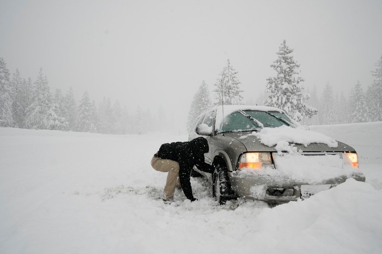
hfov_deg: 73.7
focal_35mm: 24
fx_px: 255
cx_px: 191
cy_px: 127
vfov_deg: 53.1
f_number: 8
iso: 1000
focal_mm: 24
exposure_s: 1/640
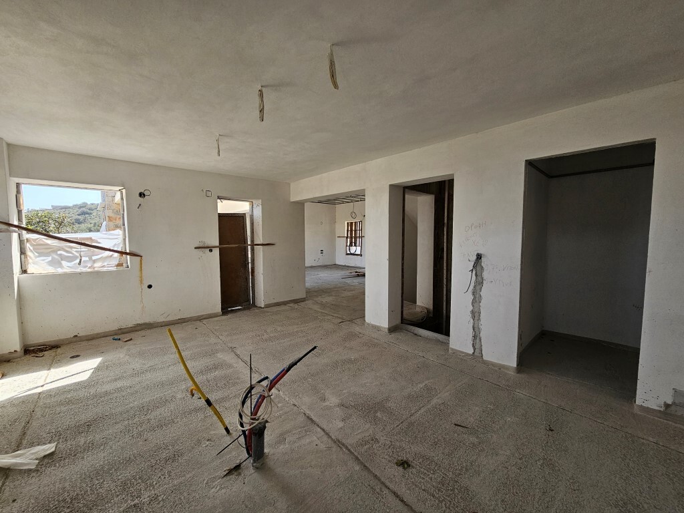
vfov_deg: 89.9
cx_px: 342
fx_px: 257
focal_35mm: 13
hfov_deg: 106.2
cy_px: 256
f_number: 2.2
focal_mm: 2.2
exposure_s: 1/359
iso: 100
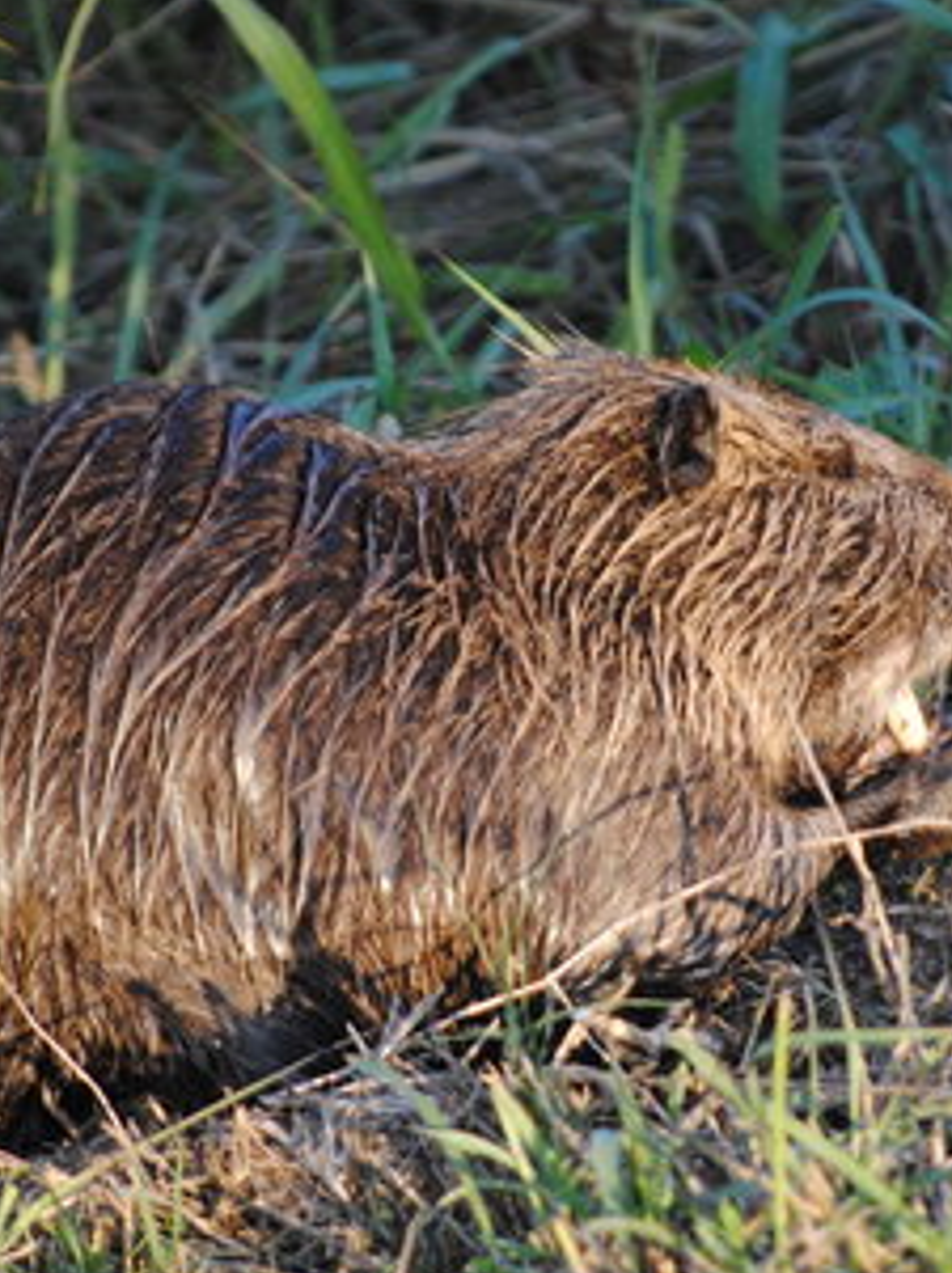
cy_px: 772
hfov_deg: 2.8
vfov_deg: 3.7
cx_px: 554
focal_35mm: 538
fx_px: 19770
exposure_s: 1/250
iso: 400
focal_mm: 200
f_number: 5.6
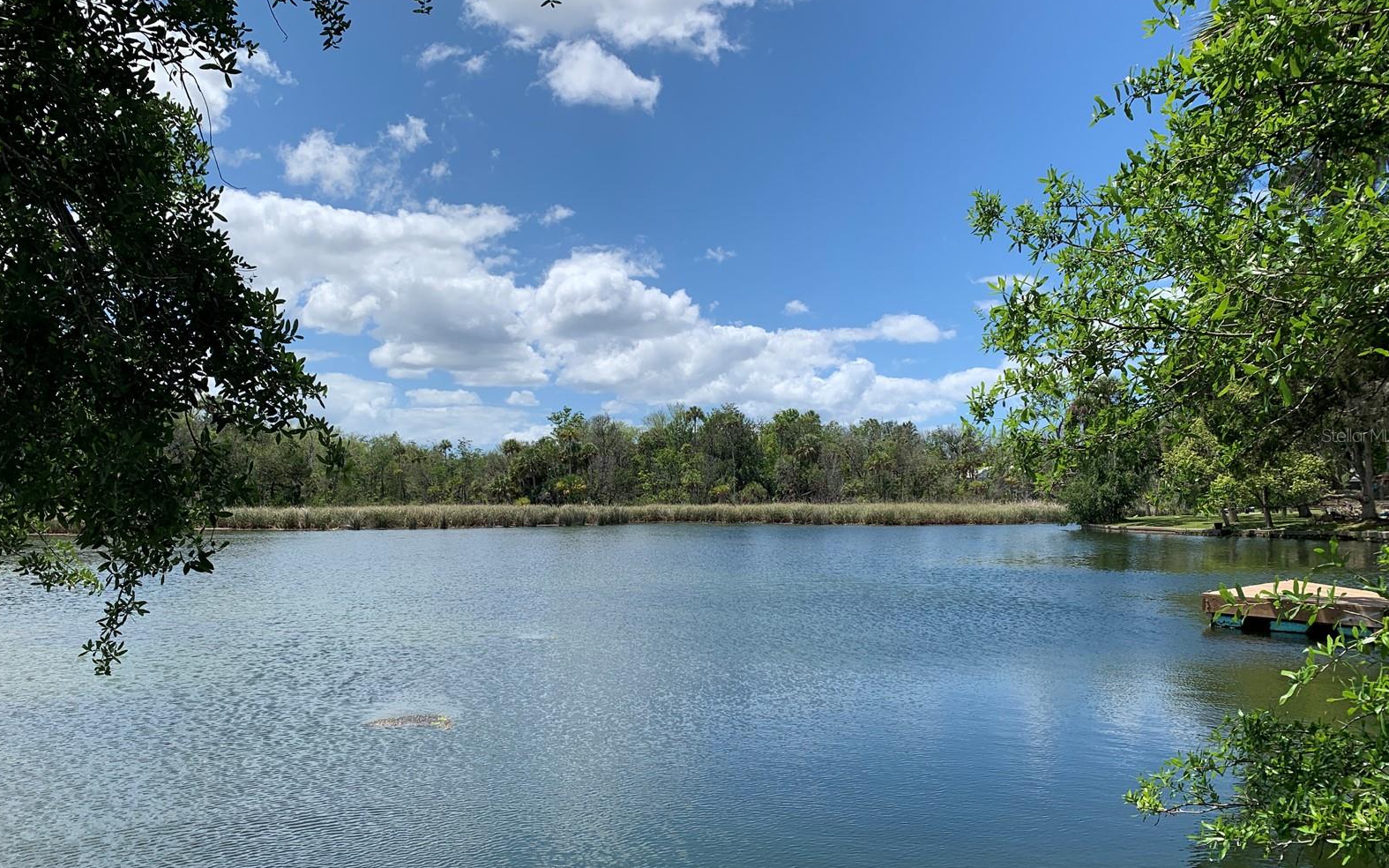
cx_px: 699
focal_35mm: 28
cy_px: 435
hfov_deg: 66.5
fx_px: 1060
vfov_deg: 44.5
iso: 25
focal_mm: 4.25
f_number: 1.8
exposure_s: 1/2994
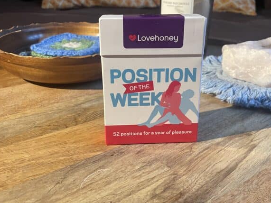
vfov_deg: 40.5
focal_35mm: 35
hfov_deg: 52.6
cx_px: 140
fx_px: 274
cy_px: 82
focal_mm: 4.2
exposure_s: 1/50
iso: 320
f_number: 1.6
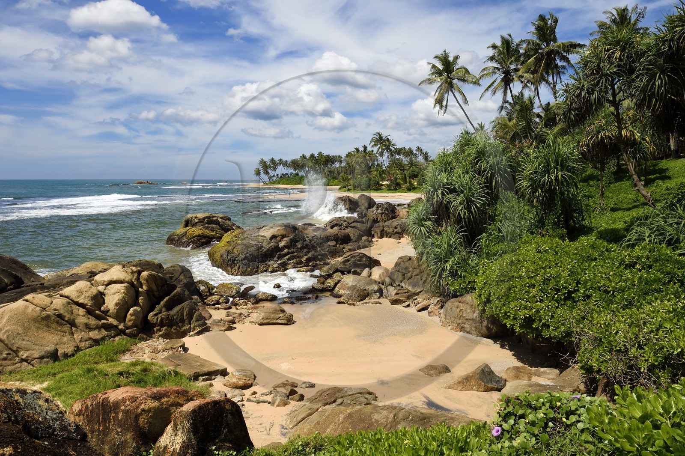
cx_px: 342
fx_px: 456
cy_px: 228
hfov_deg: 73.8
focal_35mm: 24
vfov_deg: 53.1
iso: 200
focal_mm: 24
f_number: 16
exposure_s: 1/200
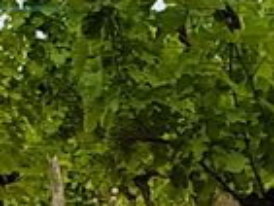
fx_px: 1165
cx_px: 307
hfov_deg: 13.1
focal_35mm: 147
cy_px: 175
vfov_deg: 10.1
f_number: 1.7
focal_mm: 4.2
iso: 40
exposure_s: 1/1796
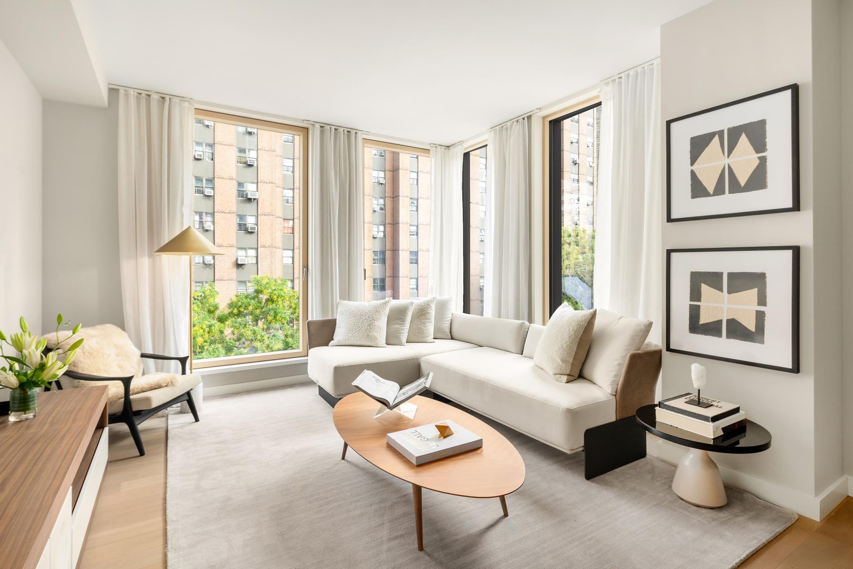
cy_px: 284
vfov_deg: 70.4
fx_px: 403
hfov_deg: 93.3
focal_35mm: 17
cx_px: 426
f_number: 16
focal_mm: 17
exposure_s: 1/2
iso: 500
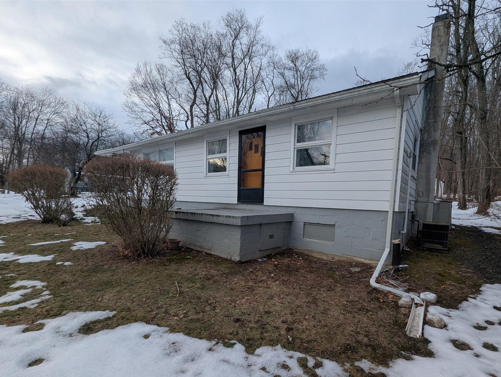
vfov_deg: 81.3
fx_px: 217
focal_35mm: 15
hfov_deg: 97.8
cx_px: 274
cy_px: 217
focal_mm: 1.95
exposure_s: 1/644
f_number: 2.2
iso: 47
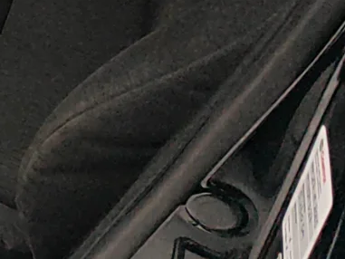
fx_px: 1206
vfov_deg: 10.5
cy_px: -364
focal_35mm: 121
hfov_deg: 14.1
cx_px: -308
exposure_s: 1/104
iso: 50
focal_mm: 5.89
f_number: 1.89
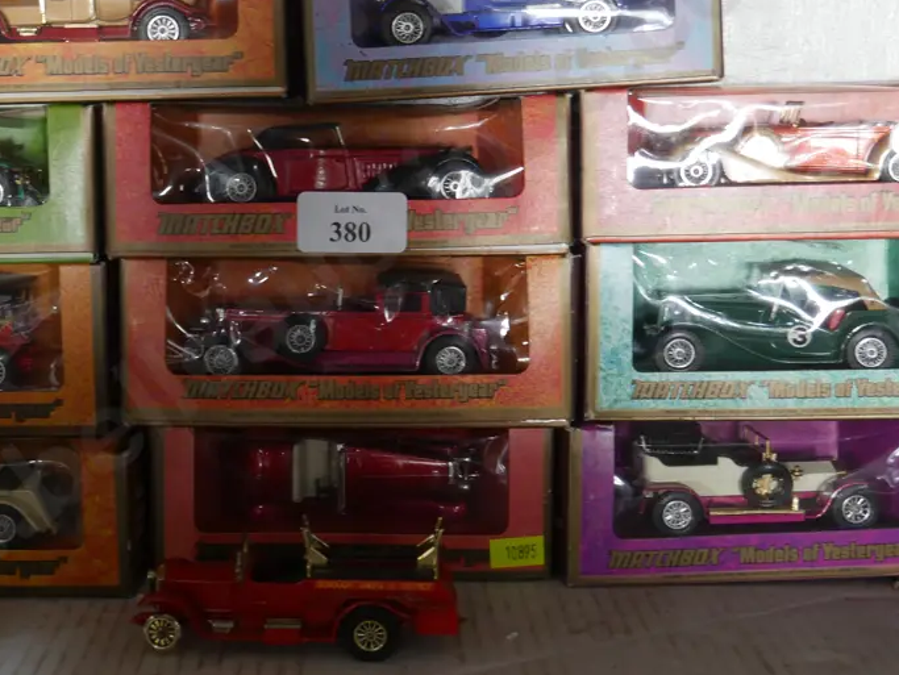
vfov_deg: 27.0
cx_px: 321
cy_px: 280
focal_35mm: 54
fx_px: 1403
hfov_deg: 35.3
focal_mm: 18
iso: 500
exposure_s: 1/60
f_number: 4
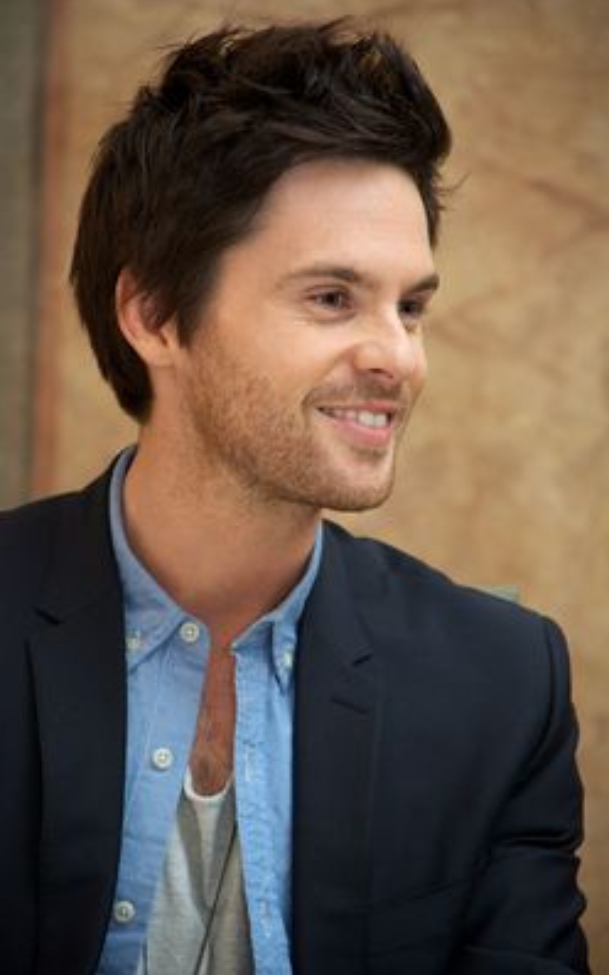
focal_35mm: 205
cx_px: 287
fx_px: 5446
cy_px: 486
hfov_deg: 6.4
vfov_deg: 10.2
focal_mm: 200
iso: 1600
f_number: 5.6
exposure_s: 1/60
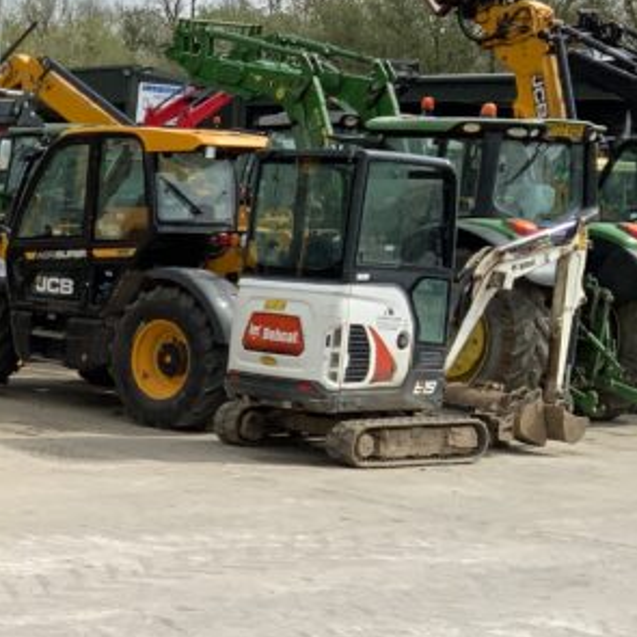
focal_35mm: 89
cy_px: 473
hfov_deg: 17.4
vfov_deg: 19.4
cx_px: -348
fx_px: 1853
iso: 16
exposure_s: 1/1786
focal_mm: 3
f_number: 1.8
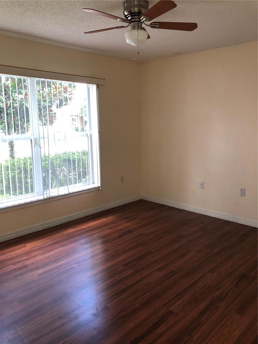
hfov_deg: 49.7
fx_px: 278
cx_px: 129
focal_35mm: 28
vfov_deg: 63.4
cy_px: 172
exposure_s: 1/120
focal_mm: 3.99
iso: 80
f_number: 1.8
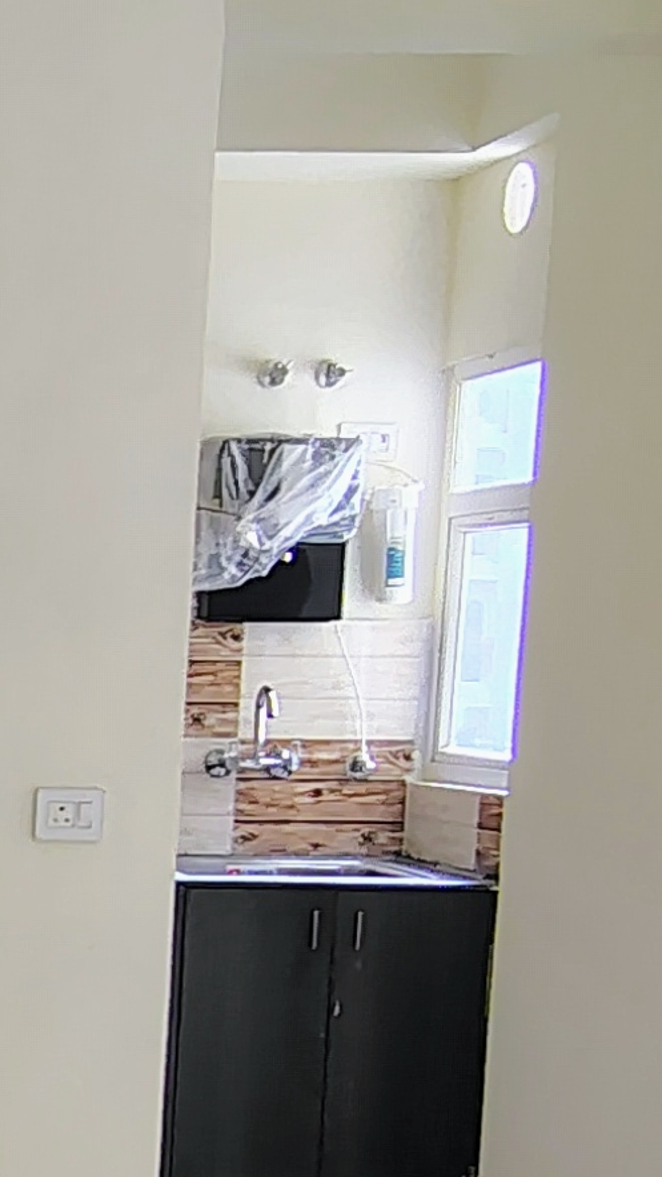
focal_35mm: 82
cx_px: -663
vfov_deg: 25.2
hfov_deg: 12.8
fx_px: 2560
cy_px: 1033
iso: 160
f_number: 2.2
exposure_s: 1/50
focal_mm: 2.13
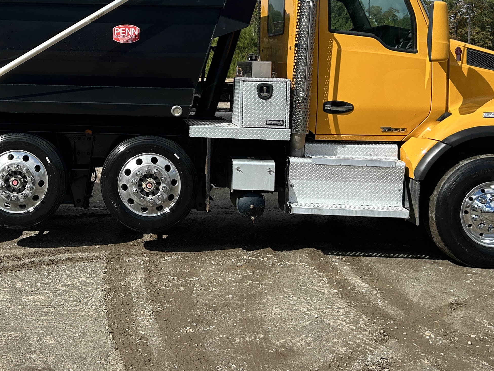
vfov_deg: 26.6
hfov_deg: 34.5
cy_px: 86
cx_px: 105
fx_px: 771
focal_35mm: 54
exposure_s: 1/4831
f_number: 1.5
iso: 50
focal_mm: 5.7
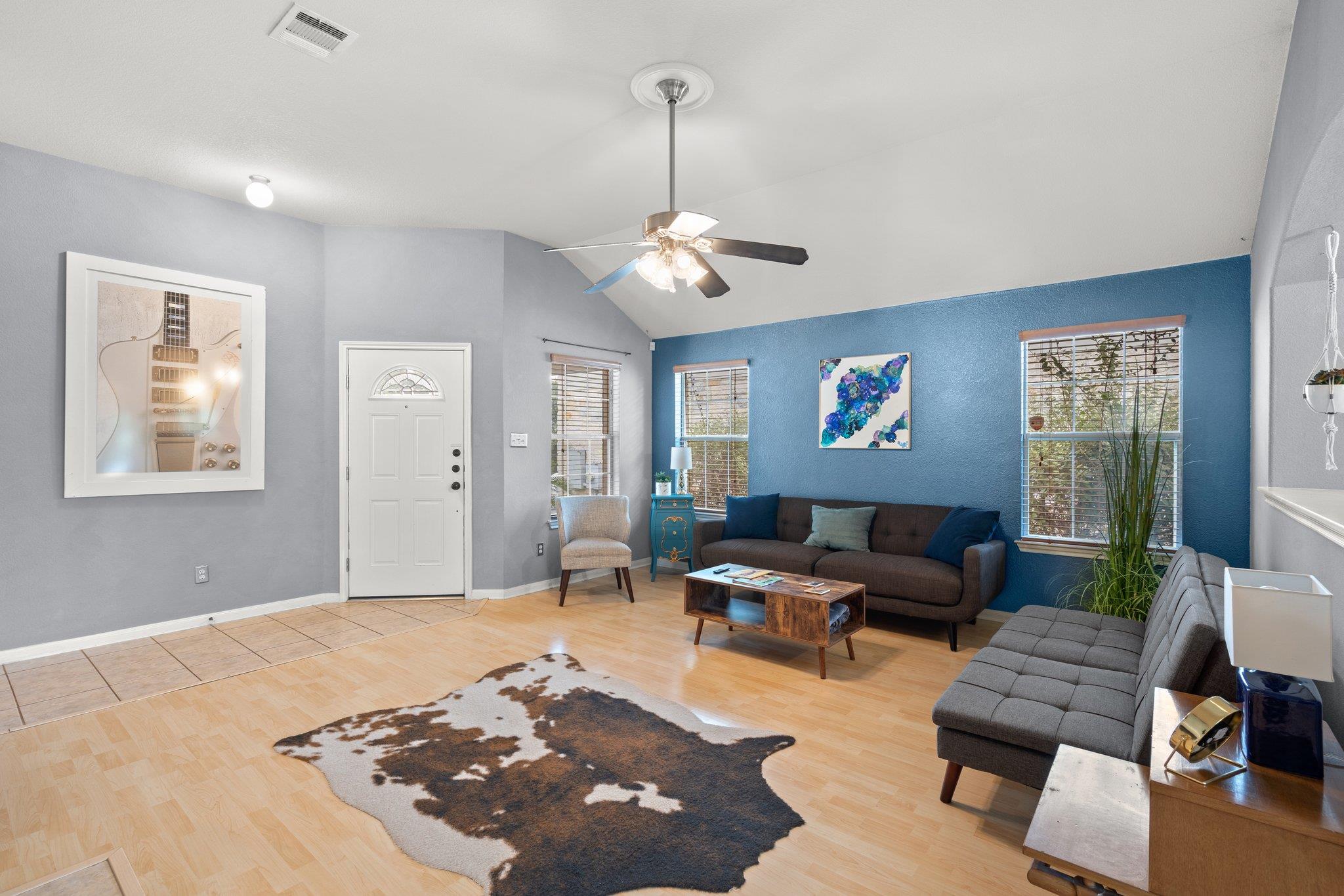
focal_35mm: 16
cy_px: 448
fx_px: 597
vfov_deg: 73.7
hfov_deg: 96.7
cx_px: 672
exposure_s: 2
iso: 320
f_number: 9
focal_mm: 16
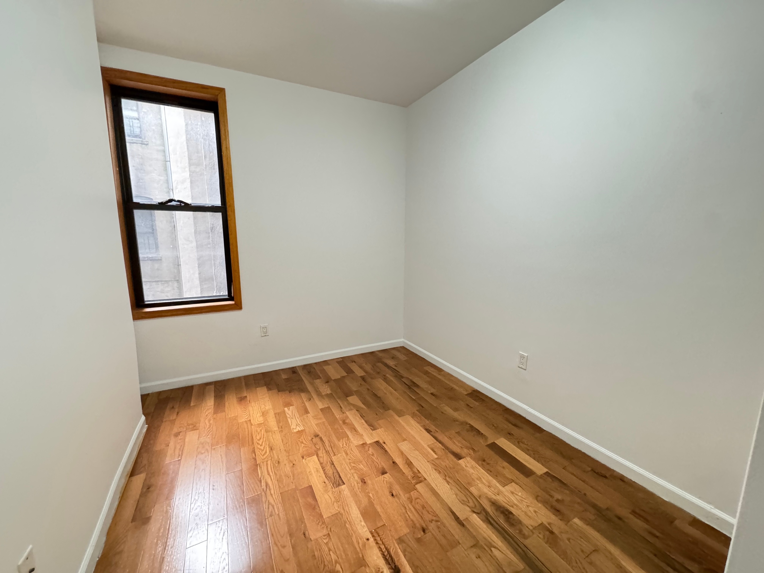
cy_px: 286
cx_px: 382
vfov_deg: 85.7
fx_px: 309
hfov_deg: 102.1
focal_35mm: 14
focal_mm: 2.22
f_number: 2.2
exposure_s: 1/60
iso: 1000
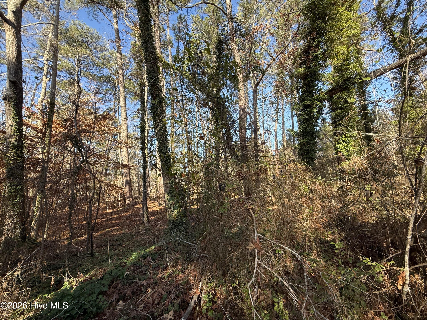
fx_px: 173
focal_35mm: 14
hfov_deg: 102.1
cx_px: 214
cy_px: 160
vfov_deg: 85.7
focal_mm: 2.22
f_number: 2.2
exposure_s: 1/303
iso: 50
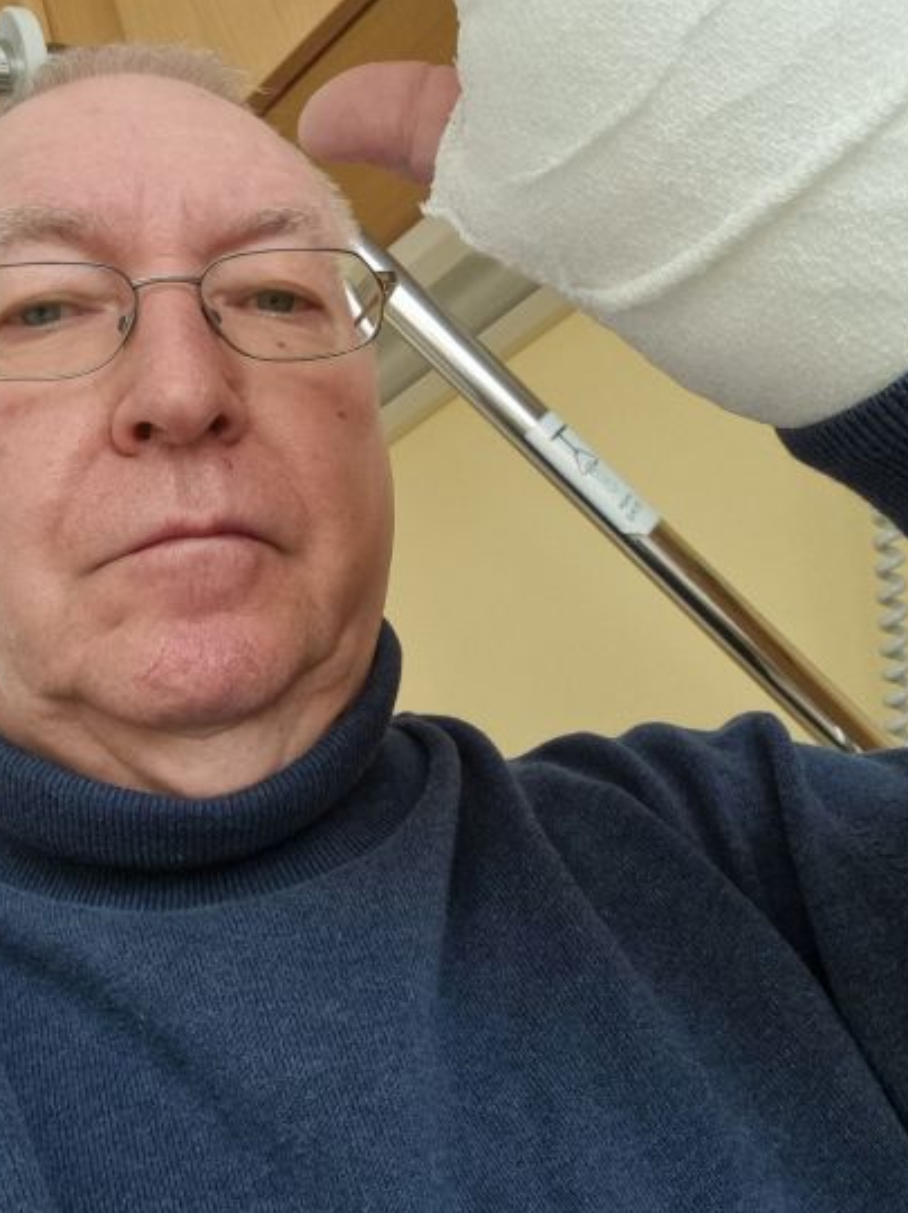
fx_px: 1296
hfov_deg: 38.6
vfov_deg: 49.7
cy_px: 460
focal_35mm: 37
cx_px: 392
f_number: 2.2
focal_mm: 3.3
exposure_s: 1/100
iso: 160
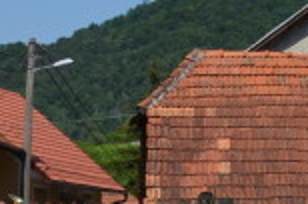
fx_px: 1537
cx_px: 450
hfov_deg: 11.0
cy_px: 3
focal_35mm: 180
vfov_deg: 7.6
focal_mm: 18
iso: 100
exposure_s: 1/320
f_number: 9
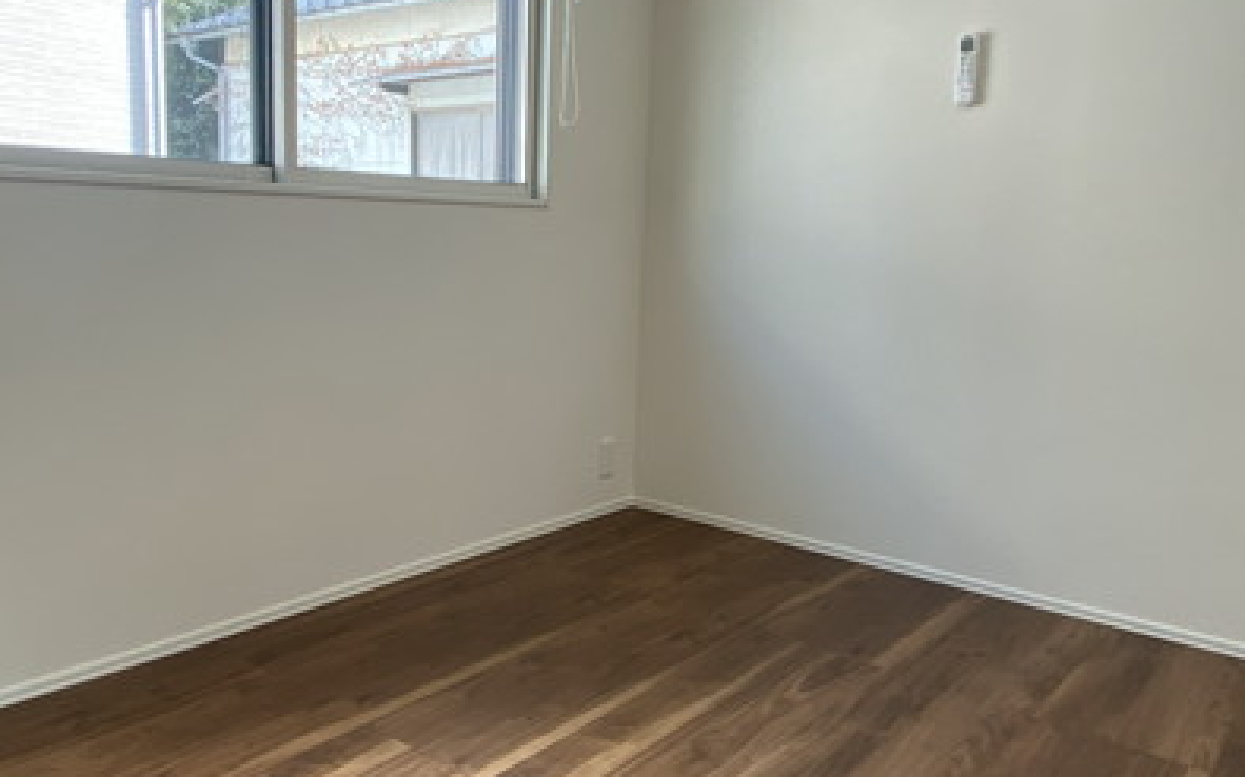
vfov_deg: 44.4
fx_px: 950
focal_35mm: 28
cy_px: 347
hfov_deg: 66.4
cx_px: 581
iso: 64
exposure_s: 1/122
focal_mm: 1.54
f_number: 2.4
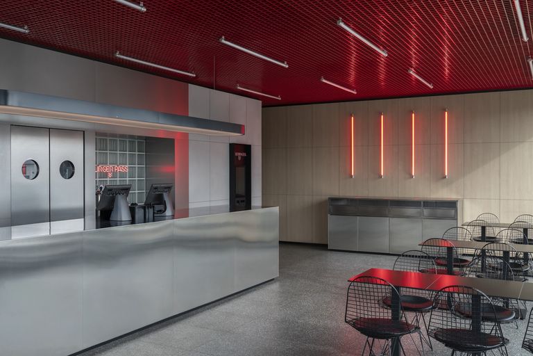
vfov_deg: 37.9
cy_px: 178
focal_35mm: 35
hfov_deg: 54.4
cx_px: 266
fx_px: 518
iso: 640
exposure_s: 1/60
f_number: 11
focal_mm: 35
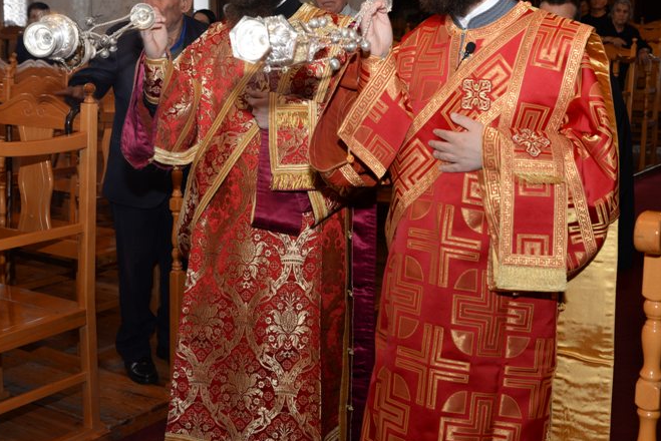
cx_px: 325
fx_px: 937
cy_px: 157
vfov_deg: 26.4
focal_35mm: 51
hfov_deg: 38.9
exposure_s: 1/40
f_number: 6.3
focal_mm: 35
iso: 640
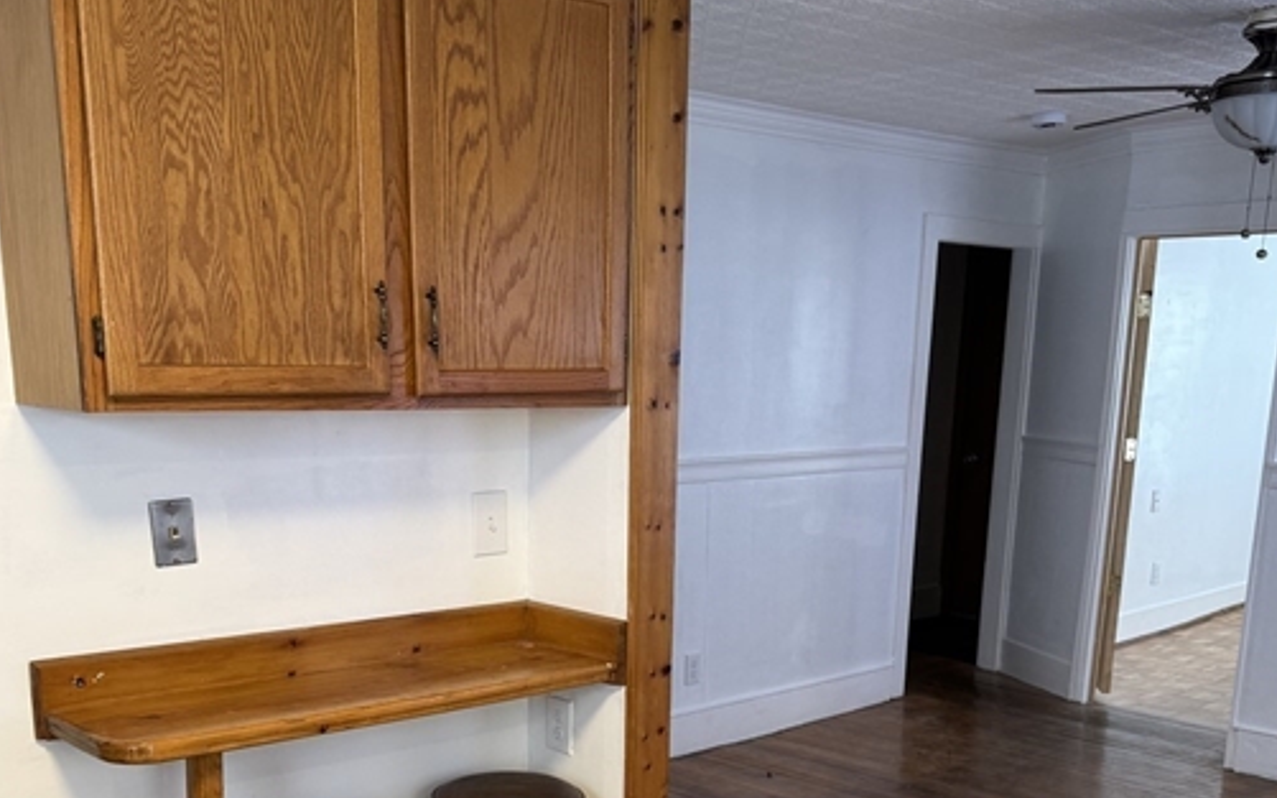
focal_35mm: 39
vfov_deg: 31.5
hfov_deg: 50.4
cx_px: 617
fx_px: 1357
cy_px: 693
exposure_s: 1/60
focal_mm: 6.76
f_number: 1.78
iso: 125
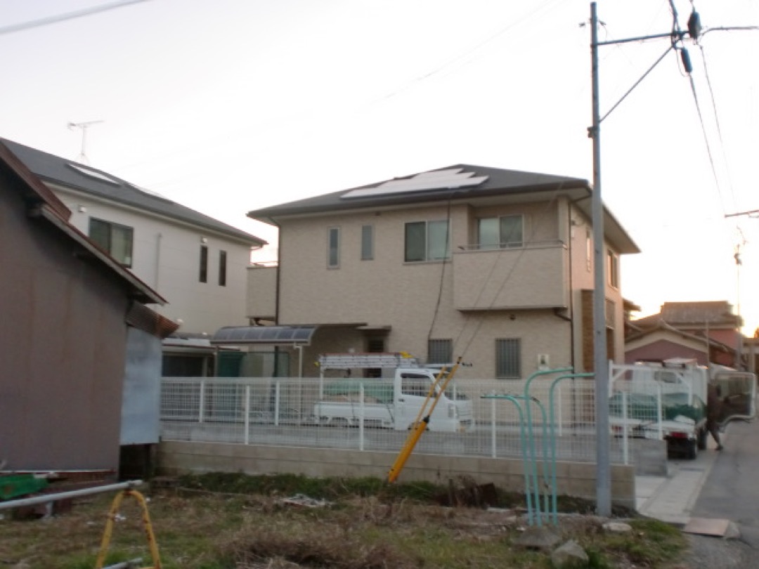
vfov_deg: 40.7
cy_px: 284
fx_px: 767
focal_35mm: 35
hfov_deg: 52.6
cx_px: 380
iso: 100
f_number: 3.1
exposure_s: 1/60
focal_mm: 6.3
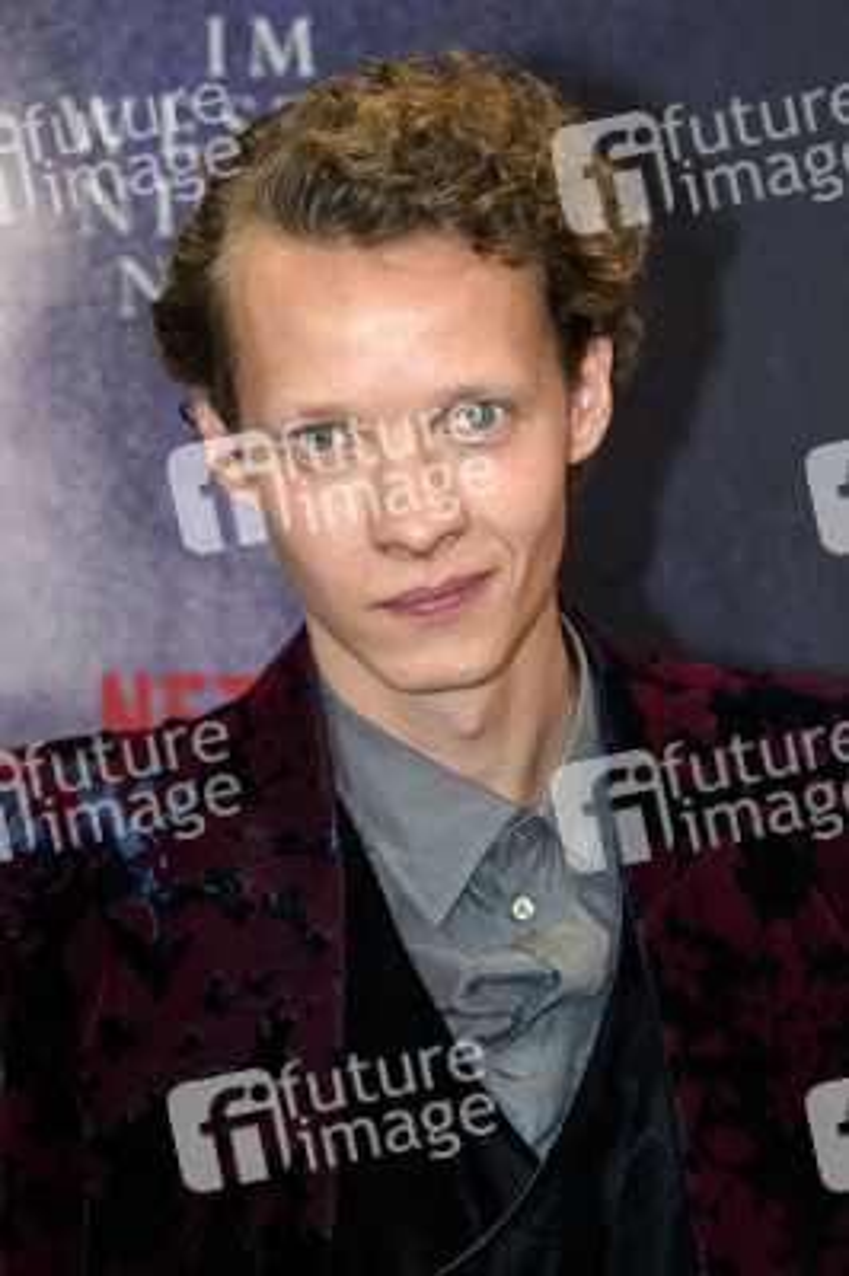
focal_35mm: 114
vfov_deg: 18.0
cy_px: 638
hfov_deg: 12.0
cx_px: 424
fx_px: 4039
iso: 640
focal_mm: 114
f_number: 5.6
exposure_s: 1/160
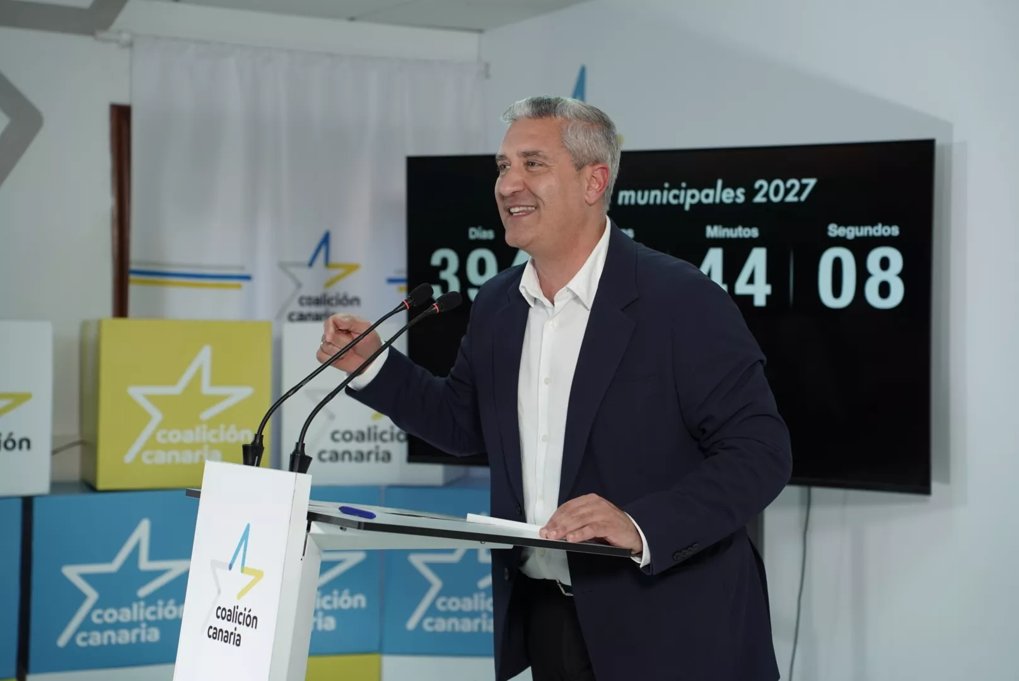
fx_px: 2124
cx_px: 510
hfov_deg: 27.0
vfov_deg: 18.2
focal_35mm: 75
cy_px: 340
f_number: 4
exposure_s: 1/100
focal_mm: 75
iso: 400
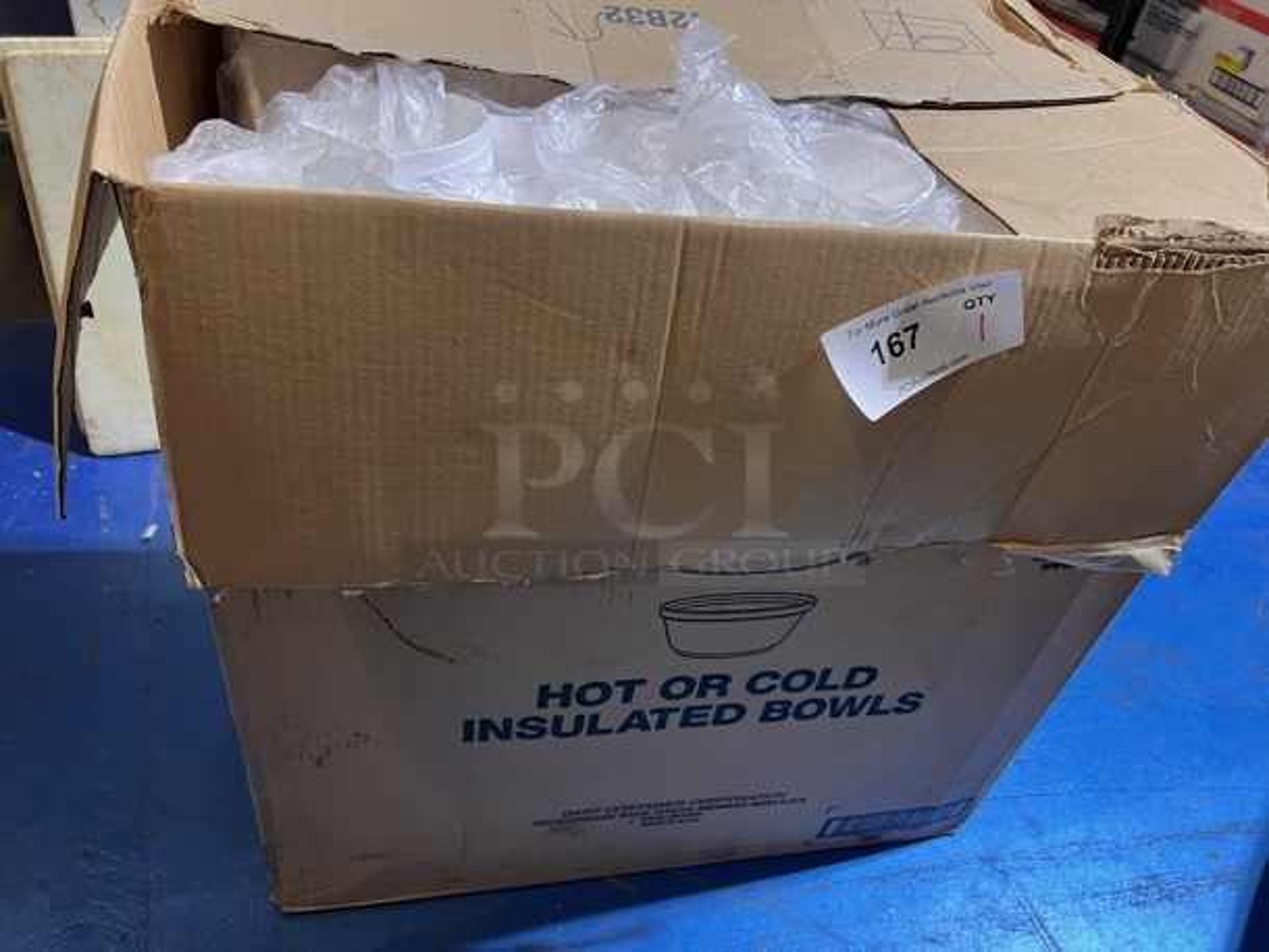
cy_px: 476
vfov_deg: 53.1
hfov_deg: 67.3
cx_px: 634
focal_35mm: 26
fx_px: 954
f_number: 1.5
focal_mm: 5.7
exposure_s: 1/41
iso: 200
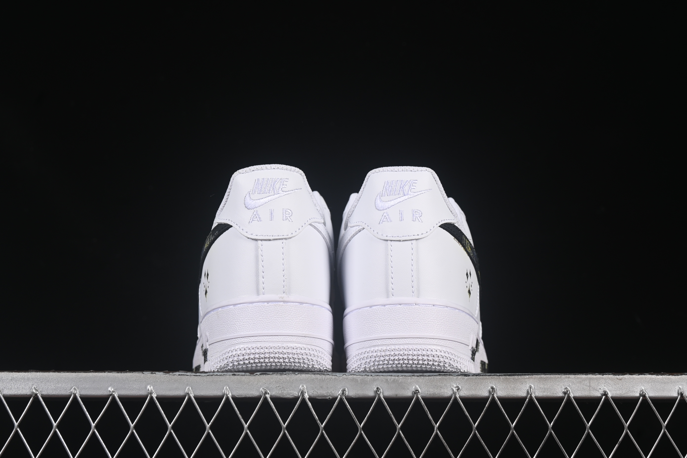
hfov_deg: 27.0
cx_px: 344
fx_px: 1431
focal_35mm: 75
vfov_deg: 18.2
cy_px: 229
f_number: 8
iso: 160
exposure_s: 1/80
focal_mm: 50
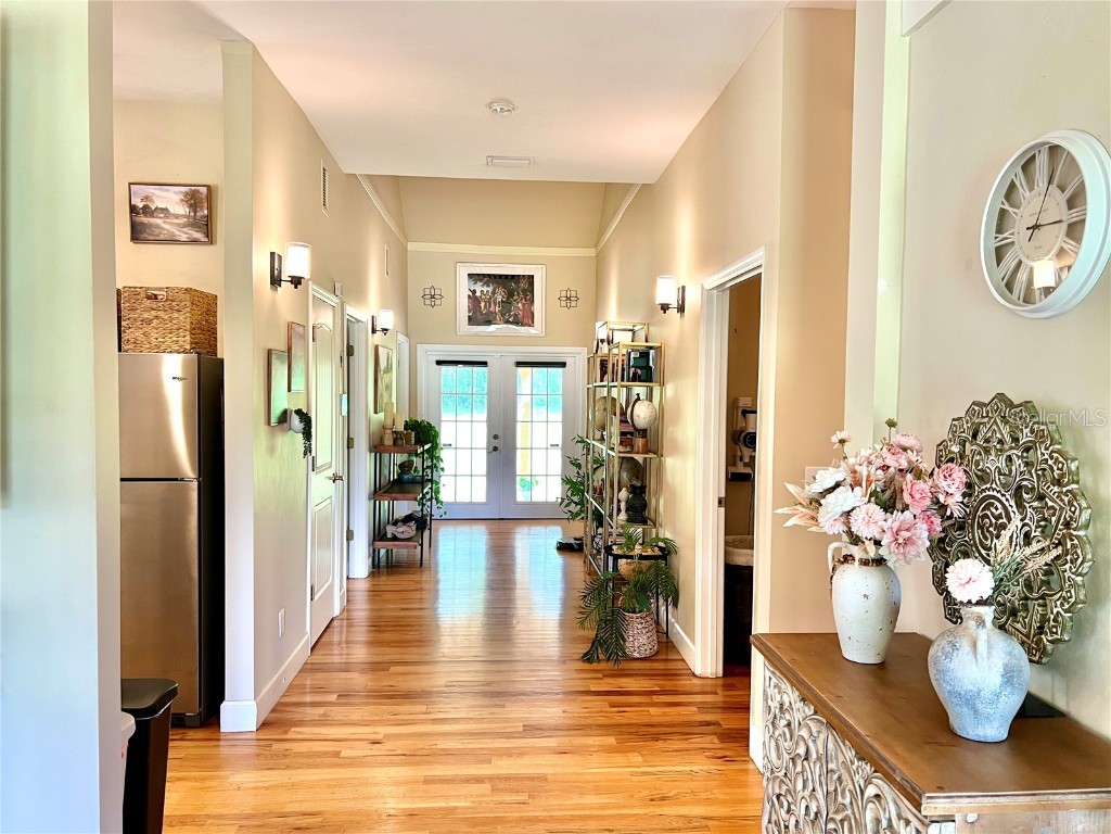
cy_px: 417
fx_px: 834
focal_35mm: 26
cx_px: 556
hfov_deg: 67.3
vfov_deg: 53.1
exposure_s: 1/60
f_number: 1.5
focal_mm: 5.7
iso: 80
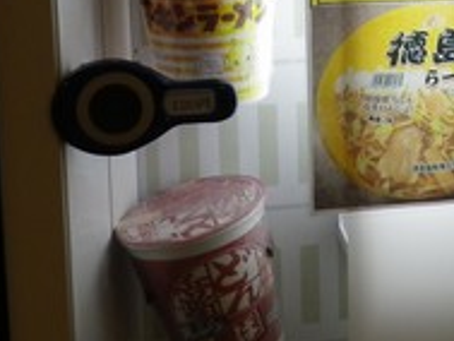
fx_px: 1168
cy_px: -31
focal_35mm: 89
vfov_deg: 16.1
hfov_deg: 21.4
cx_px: 425
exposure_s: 1/50
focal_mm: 5
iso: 100
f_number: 3.5
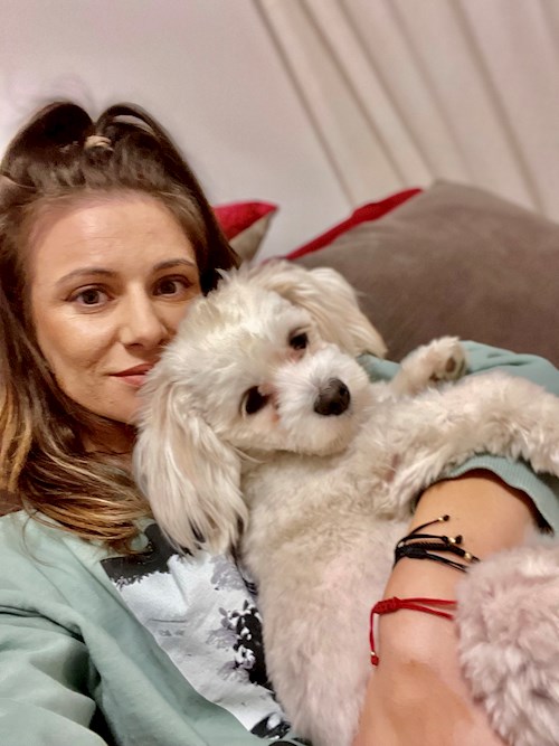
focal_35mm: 30
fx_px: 646
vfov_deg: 60.0
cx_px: 280
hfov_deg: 46.8
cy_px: 373
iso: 320
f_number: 2.2
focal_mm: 2.71
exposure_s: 1/33
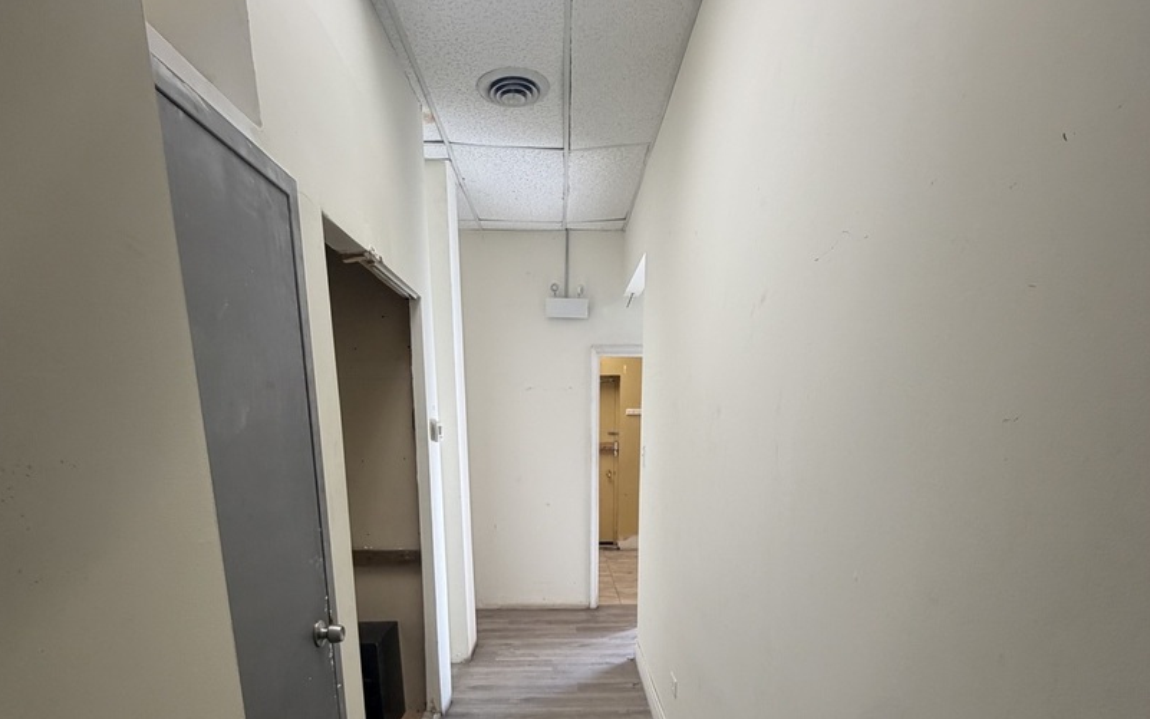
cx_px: 573
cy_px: 578
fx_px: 627
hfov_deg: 85.0
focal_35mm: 20
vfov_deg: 55.4
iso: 250
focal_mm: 2.22
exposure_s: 1/60
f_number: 2.2
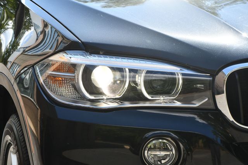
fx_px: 1260
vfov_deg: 7.5
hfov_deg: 11.2
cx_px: 124
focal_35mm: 183
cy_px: 82
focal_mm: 122
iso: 200
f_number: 8
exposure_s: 1/250
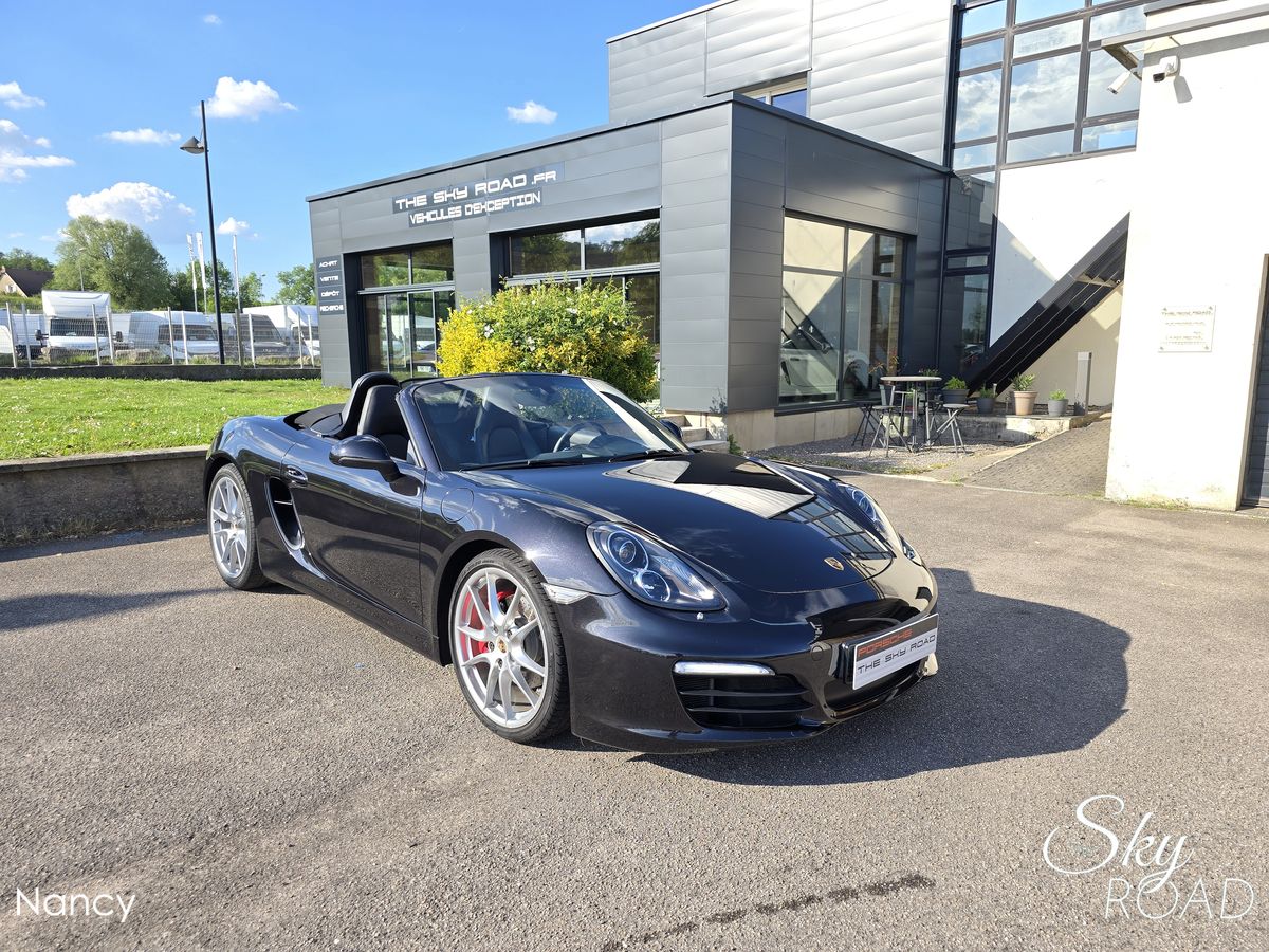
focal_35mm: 23
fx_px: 843
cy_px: 476
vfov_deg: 58.9
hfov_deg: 73.9
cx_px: 634
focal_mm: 6.3
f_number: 1.7
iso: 12
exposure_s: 1/322
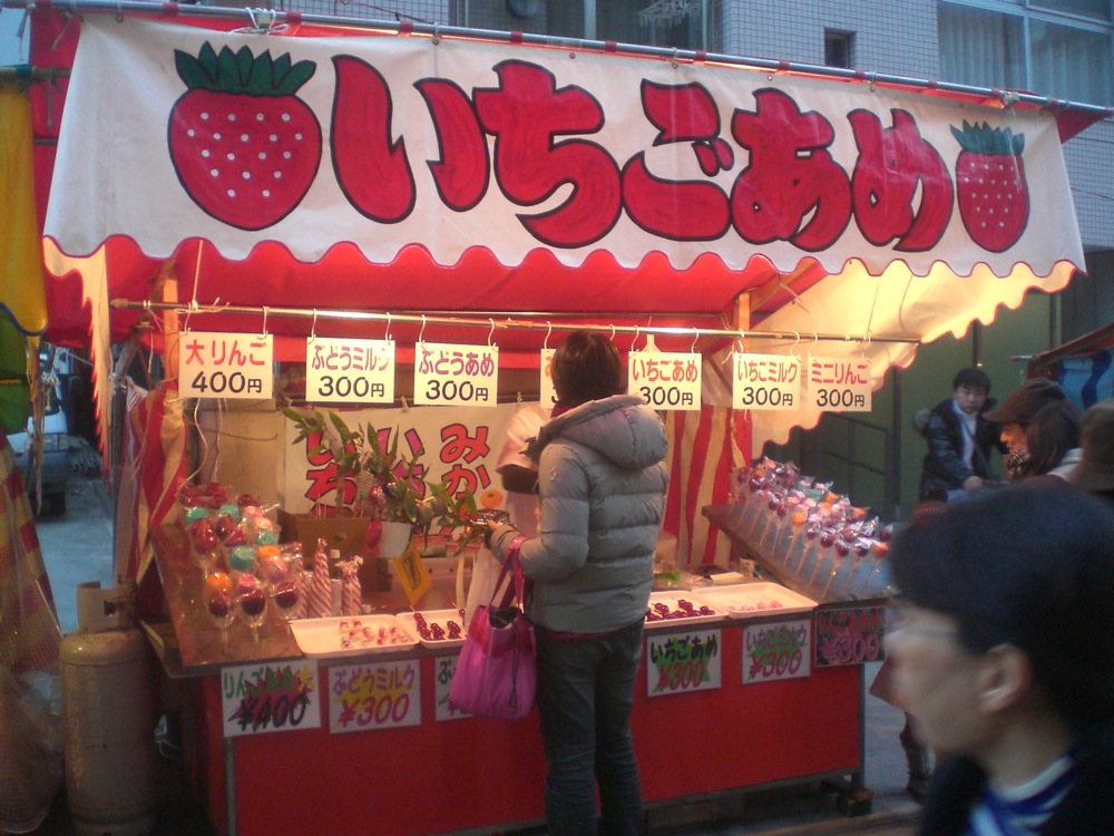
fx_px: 1223
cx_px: 557
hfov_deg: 49.0
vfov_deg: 37.7
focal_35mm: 38
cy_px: 418
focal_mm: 6.3
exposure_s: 1/30
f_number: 3.1
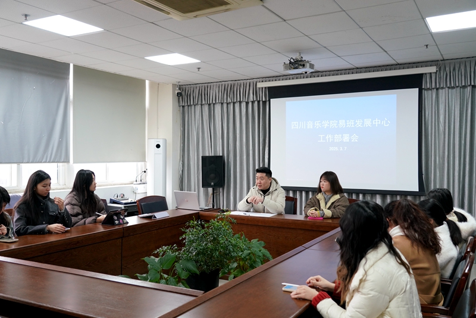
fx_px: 423
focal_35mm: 32
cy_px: 159
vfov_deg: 41.1
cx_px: 238
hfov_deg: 58.7
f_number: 4
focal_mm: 32
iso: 2500
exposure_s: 1/160
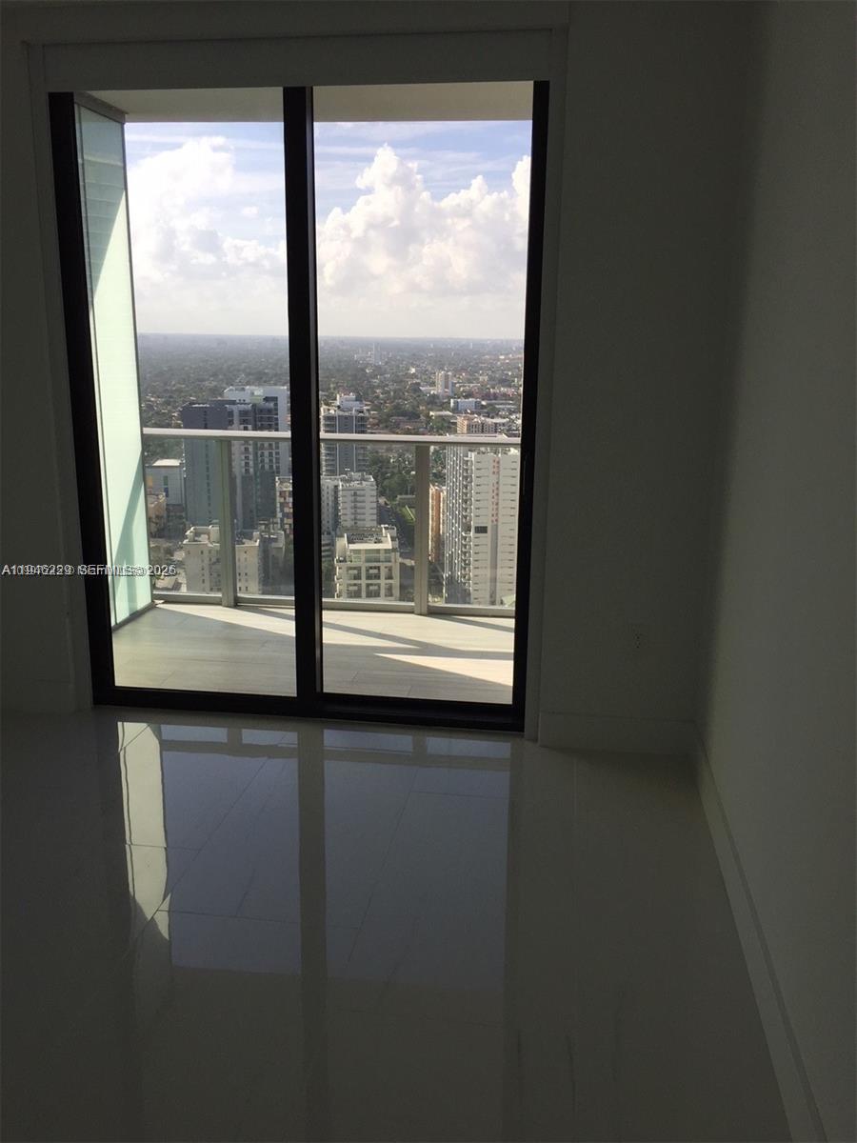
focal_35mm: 29
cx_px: 428
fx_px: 957
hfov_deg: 48.2
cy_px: 572
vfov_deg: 61.7
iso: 32
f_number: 2.2
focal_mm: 4.15
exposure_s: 1/449
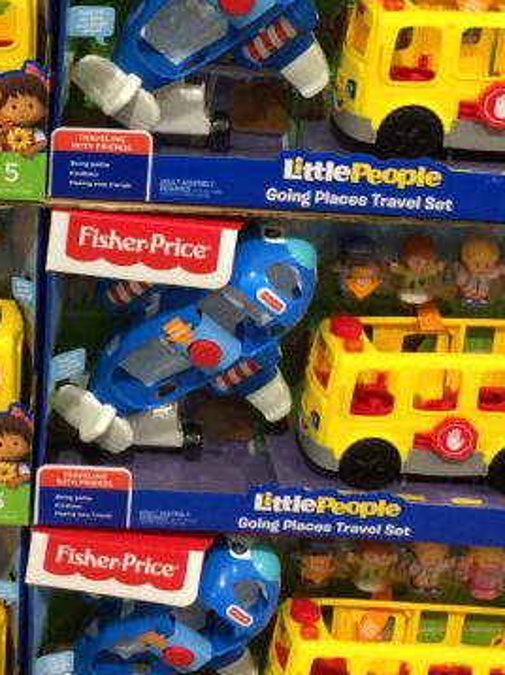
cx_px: 23
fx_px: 1616
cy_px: 117
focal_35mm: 83
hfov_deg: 17.4
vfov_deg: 23.2
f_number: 2.2
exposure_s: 1/30
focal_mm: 4.15
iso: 125
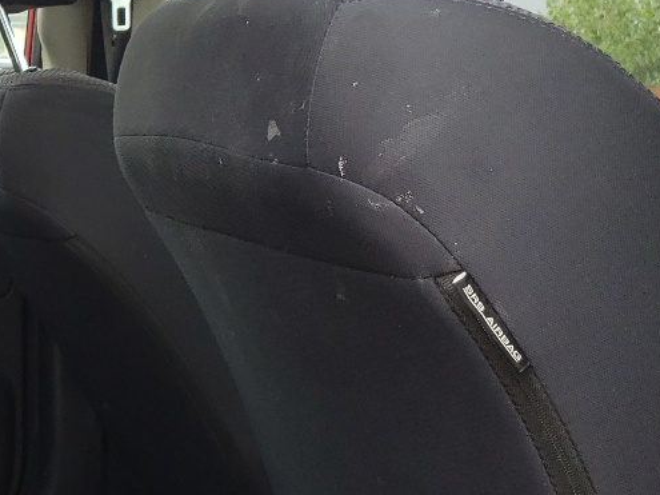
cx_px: -284
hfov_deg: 20.5
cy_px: 422
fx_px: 1601
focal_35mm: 84
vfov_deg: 17.4
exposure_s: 1/156
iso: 50
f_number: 1.5
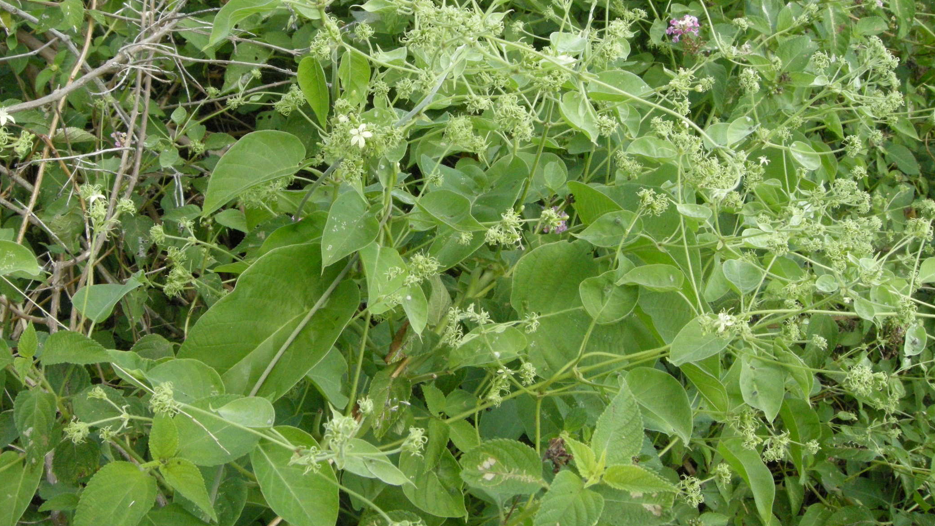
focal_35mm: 44
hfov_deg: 46.4
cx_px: 435
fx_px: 1091
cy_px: 202
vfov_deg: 27.0
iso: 400
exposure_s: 1/250
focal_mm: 7.5
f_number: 6.1
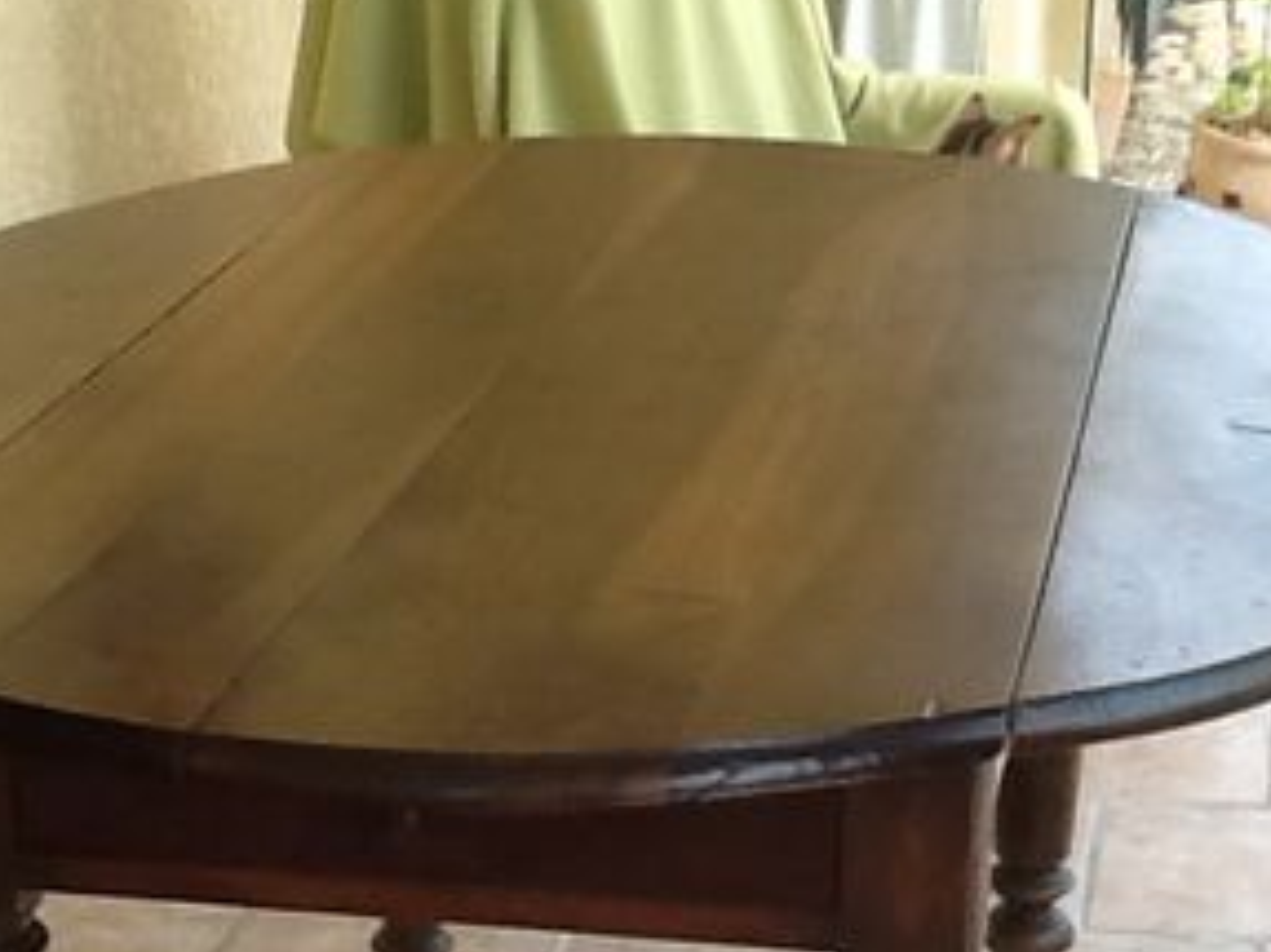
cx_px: 593
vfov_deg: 15.8
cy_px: 894
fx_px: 3377
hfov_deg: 21.3
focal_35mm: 92
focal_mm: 2.03
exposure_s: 1/273
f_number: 2.4
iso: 40
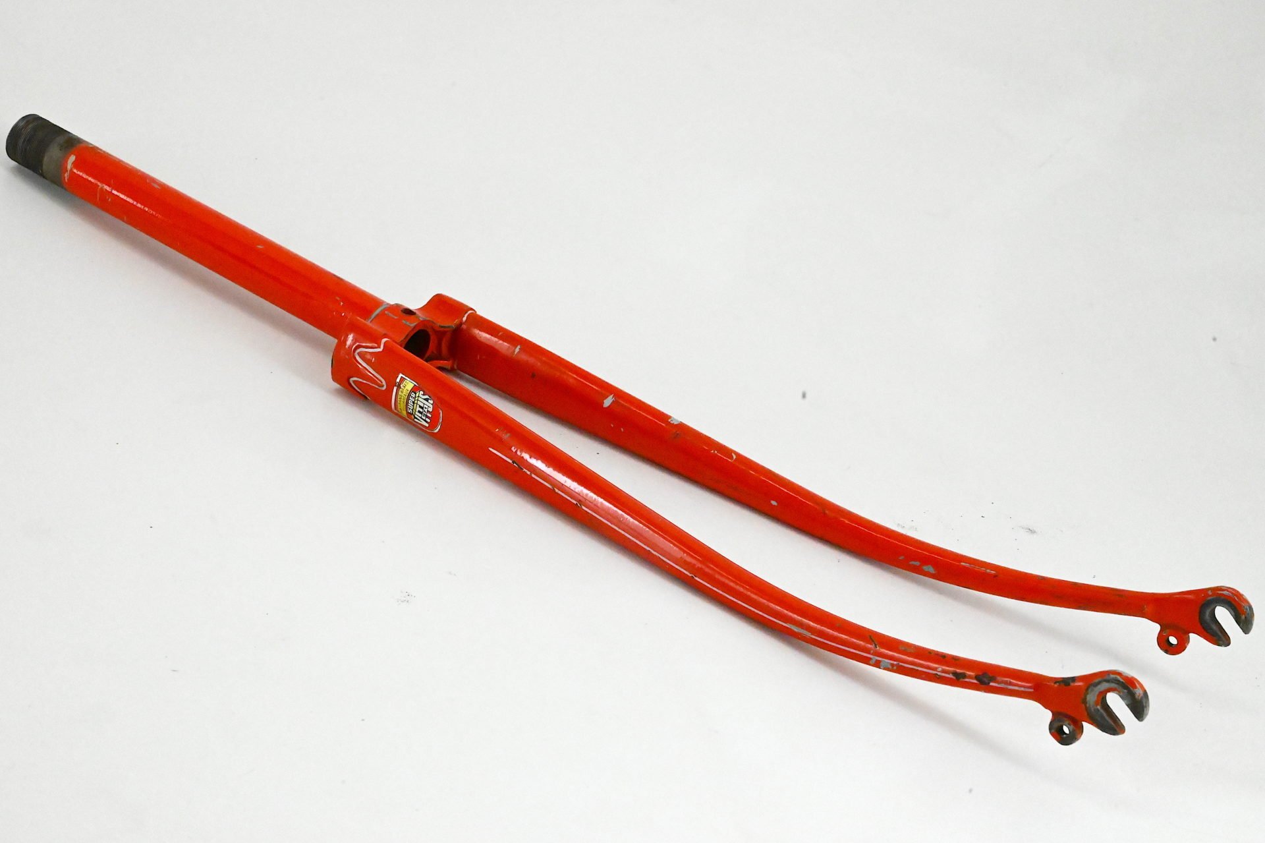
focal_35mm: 70
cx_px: 632
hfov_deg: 28.9
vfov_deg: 19.4
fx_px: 2459
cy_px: 422
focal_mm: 70
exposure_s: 1/640
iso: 22800
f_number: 20
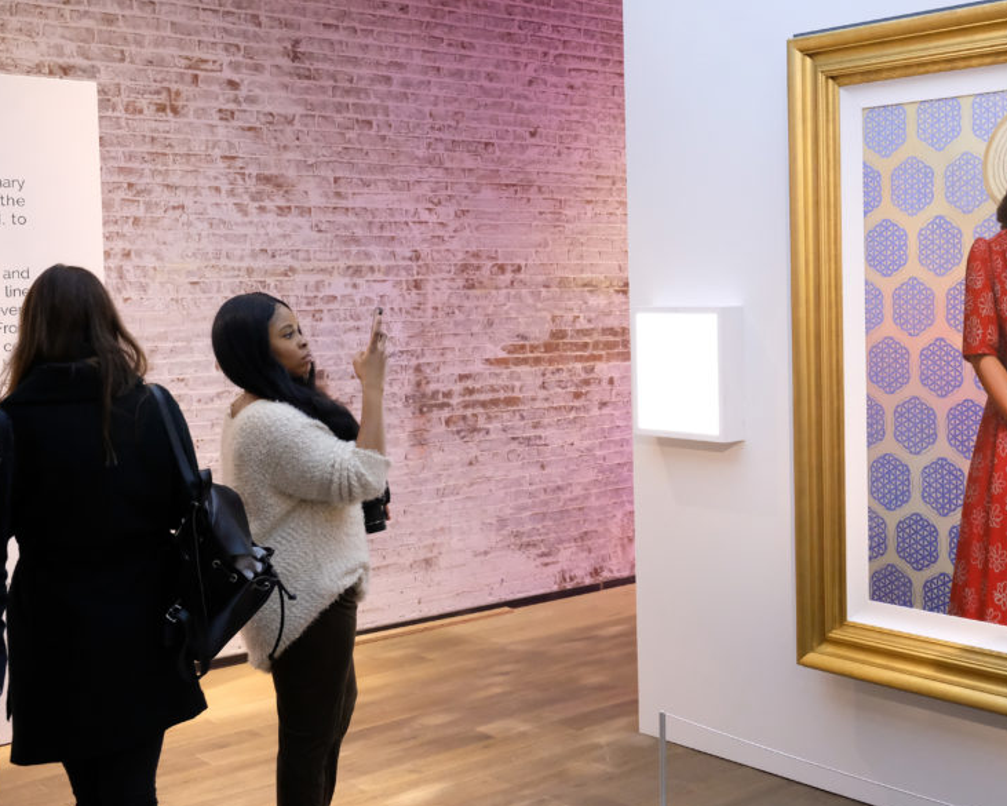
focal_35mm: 46
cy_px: 370
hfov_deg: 39.7
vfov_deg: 32.7
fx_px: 1371
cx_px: 697
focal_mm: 23
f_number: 4.5
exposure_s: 1/160
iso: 5000
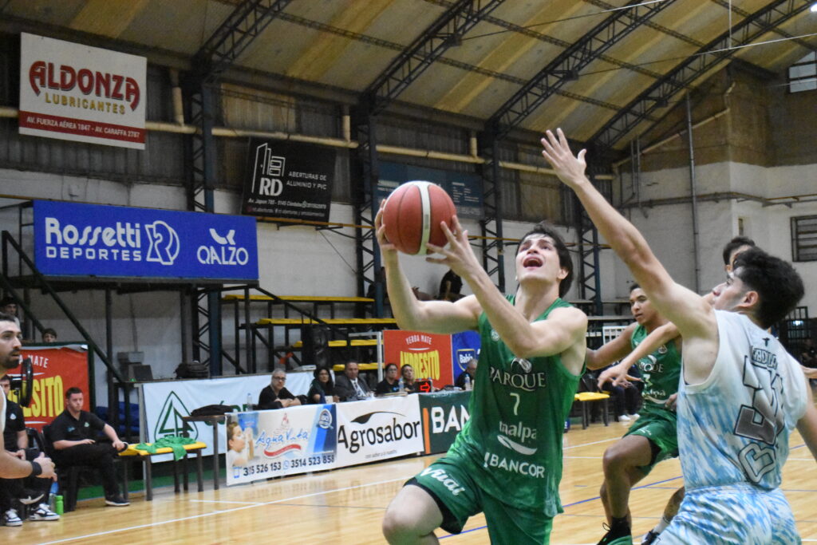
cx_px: 408
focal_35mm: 57
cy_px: 272
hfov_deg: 35.0
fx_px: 1294
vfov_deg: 23.8
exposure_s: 1/1000
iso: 20000
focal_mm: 38
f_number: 5.6
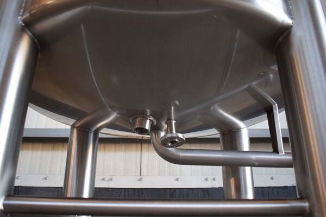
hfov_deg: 59.5
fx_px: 285
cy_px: 108
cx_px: 163
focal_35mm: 32
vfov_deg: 41.7
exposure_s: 1/60
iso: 900
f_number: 3.8
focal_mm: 21
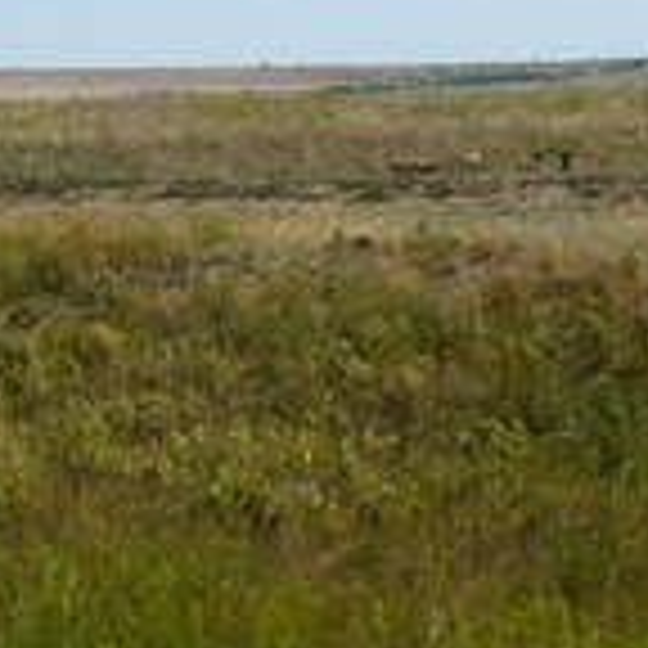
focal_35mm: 155
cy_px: 374
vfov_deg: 11.3
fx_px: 3283
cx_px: -374
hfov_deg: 10.8
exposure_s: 1/1000
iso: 100
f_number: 4
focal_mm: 8
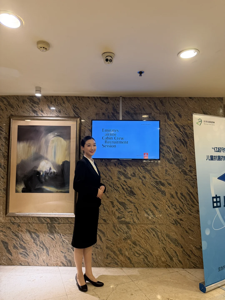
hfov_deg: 56.8
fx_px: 208
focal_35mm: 24
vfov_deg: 71.6
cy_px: 150
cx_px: 112
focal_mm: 6.76
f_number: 1.78
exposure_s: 1/50
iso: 250
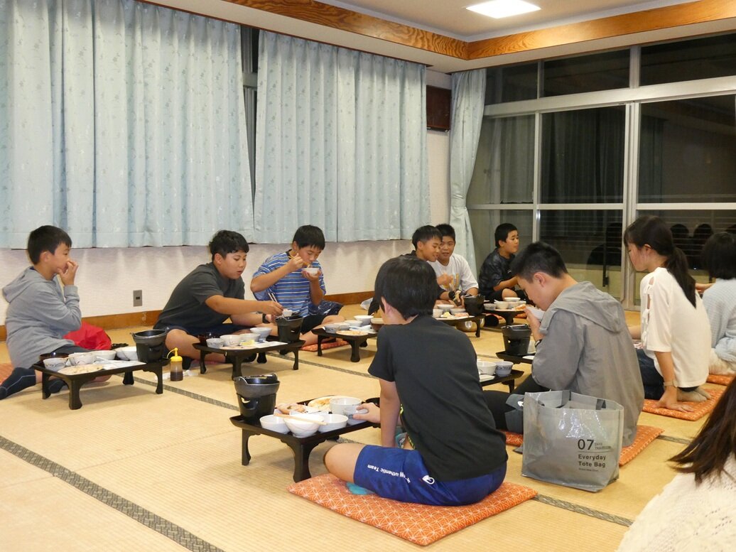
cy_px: 276
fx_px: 744
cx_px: 368
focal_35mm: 35
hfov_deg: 52.6
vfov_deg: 40.7
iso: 500
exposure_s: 1/50
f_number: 3.7
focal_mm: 6.3
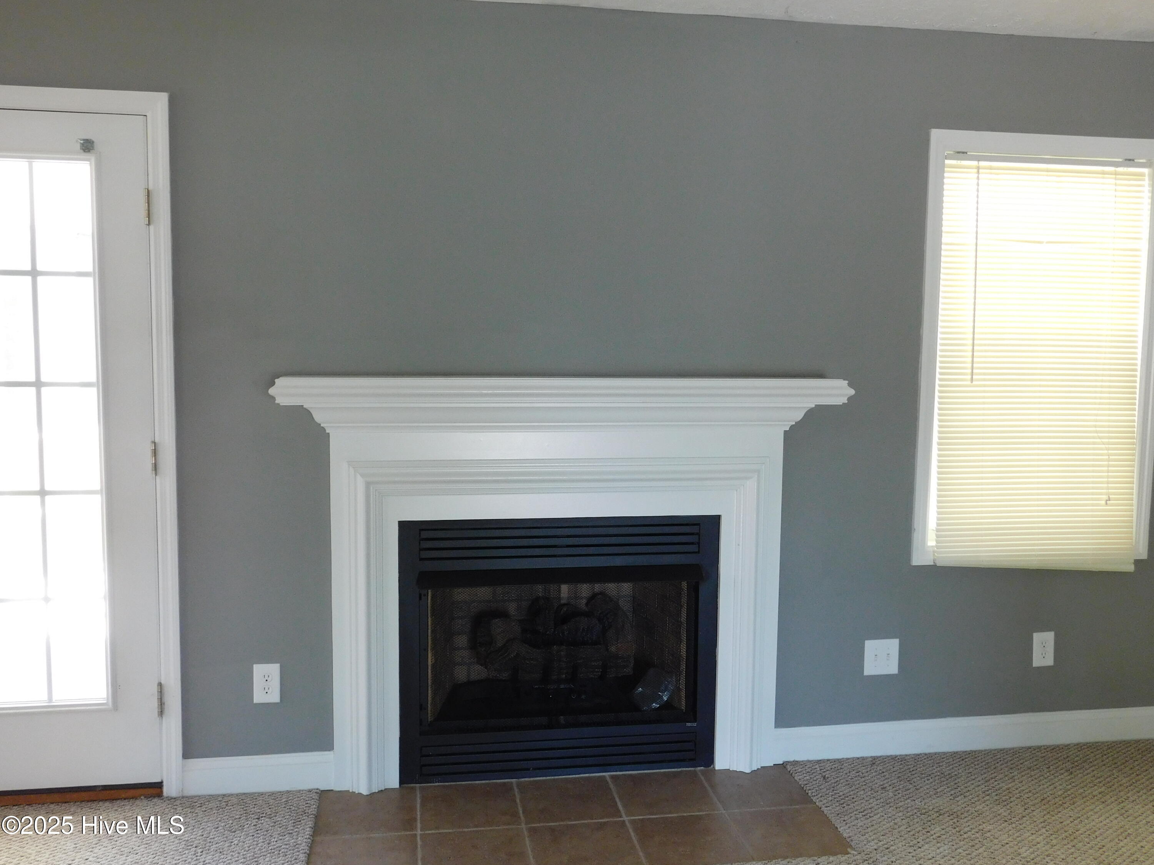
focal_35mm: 30
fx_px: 1000
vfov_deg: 46.8
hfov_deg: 60.0
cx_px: 577
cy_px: 432
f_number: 3.2
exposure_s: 1/30
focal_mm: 5.3
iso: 250
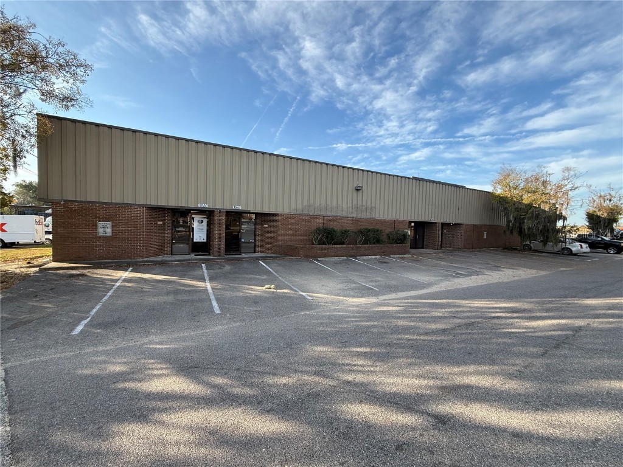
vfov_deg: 85.7
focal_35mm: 14
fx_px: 252
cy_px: 234
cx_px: 312
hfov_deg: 102.1
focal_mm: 2.22
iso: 64
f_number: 2.2
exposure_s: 1/590
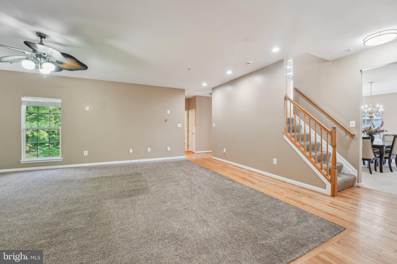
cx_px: 198
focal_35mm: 14
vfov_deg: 81.2
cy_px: 132
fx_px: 154
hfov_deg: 104.3
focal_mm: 14
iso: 160
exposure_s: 1/4
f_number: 7.1
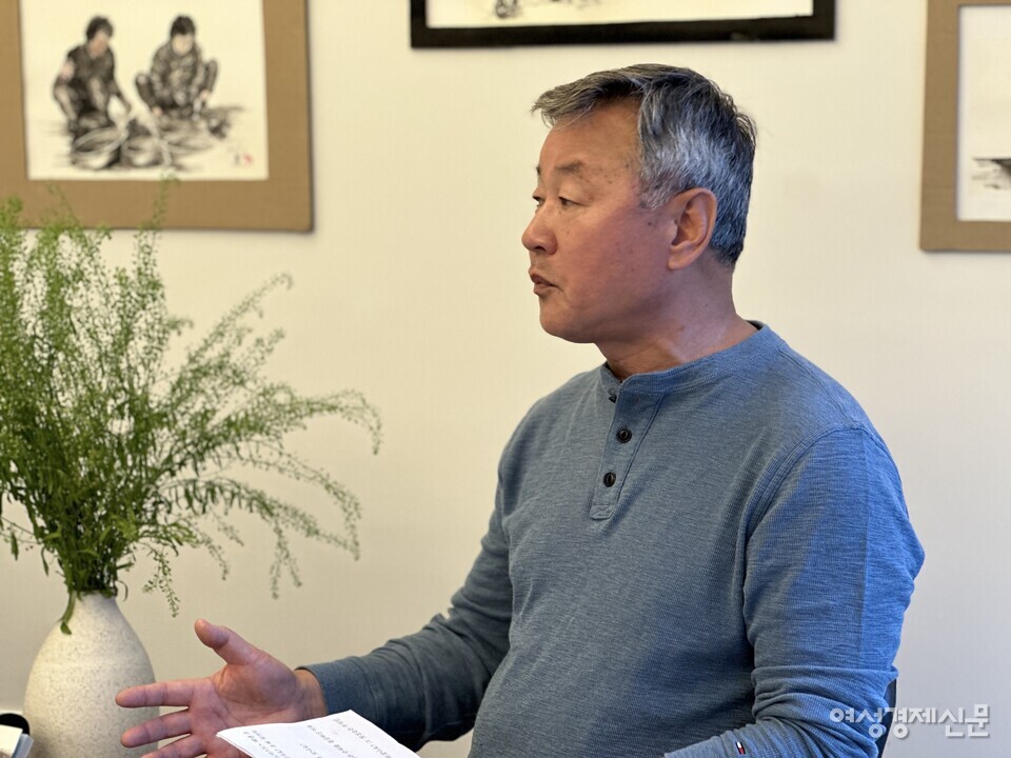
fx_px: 2249
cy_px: 379
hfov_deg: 25.3
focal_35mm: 77
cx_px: 506
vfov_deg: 19.1
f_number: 2.8
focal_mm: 9
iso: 160
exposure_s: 1/40
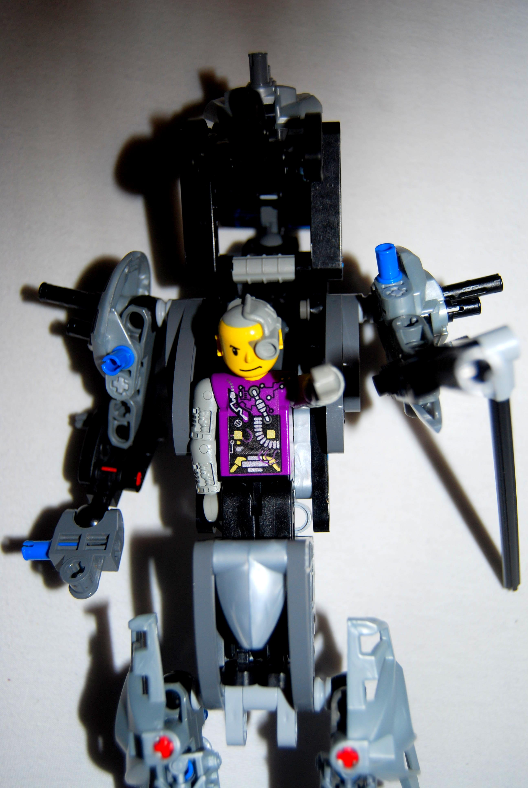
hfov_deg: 34.3
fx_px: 855
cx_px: 264
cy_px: 394
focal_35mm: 39
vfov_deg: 49.5
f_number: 4
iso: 200
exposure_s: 1/60
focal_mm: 26
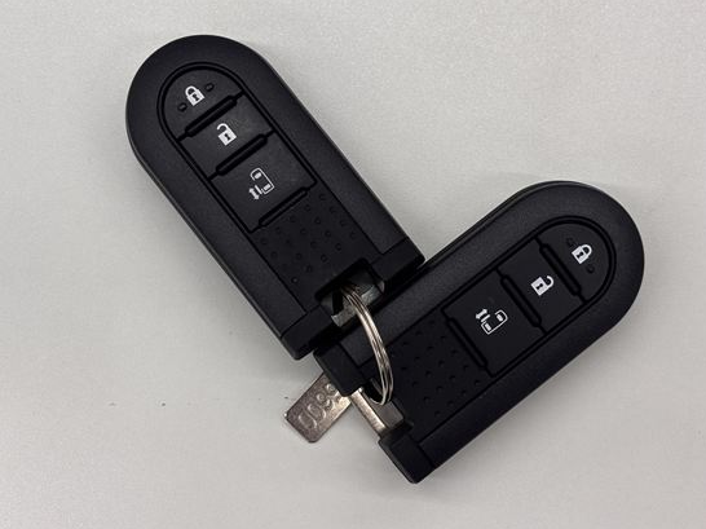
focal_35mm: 61
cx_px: 372
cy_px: 243
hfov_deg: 31.7
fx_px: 1244
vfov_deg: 24.0
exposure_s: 1/181
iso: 32
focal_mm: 5.96
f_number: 1.6
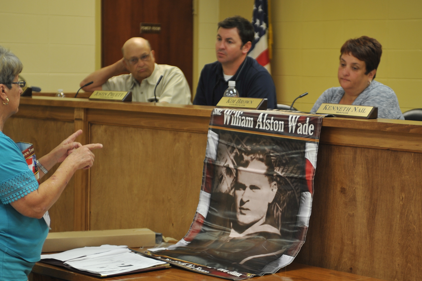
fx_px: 1148
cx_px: 251
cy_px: 165
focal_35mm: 98
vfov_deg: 13.9
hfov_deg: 20.8
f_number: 2.8
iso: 500
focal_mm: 60
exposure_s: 1/125
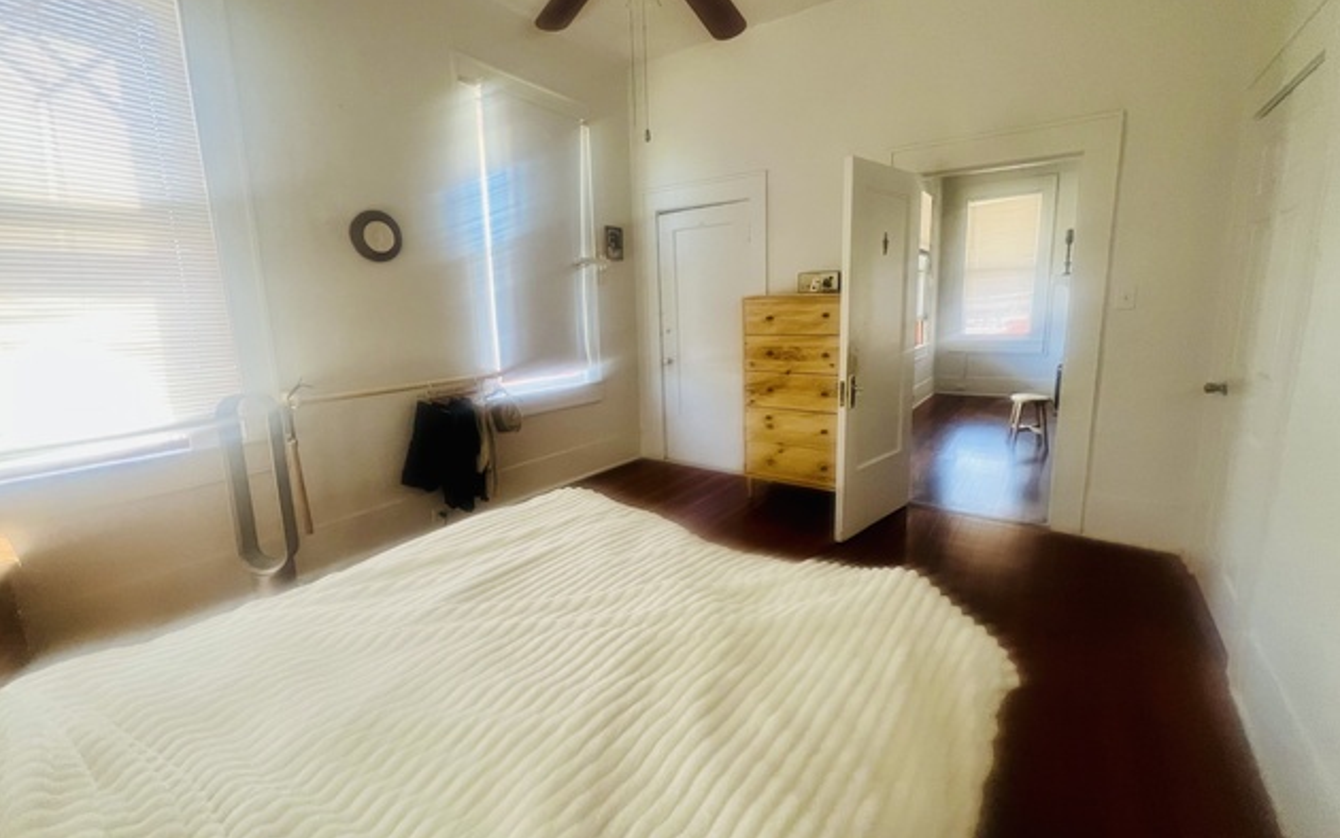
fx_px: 511
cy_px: 398
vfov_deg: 78.6
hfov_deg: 105.3
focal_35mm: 14
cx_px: 676
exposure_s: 1/99
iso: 250
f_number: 1.8
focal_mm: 1.57
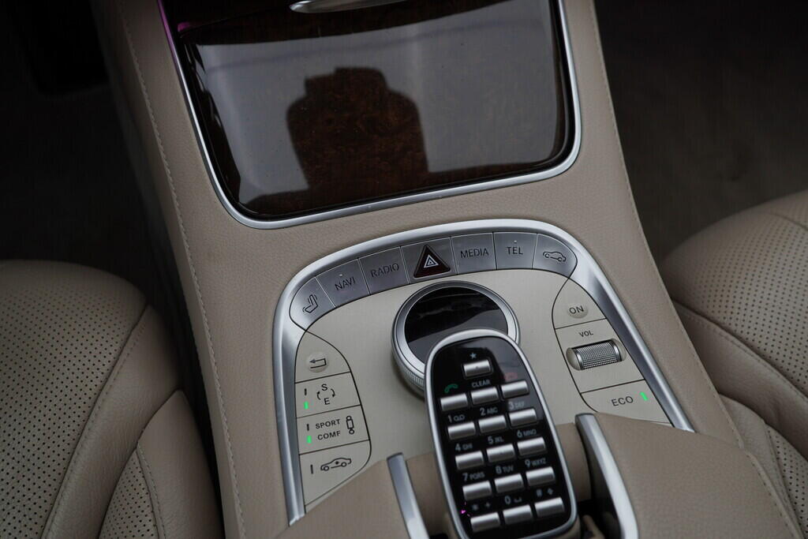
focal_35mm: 36
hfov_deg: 53.1
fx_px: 808
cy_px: 270
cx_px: 404
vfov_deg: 36.9
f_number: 4.5
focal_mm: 24
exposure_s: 1/100
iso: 125
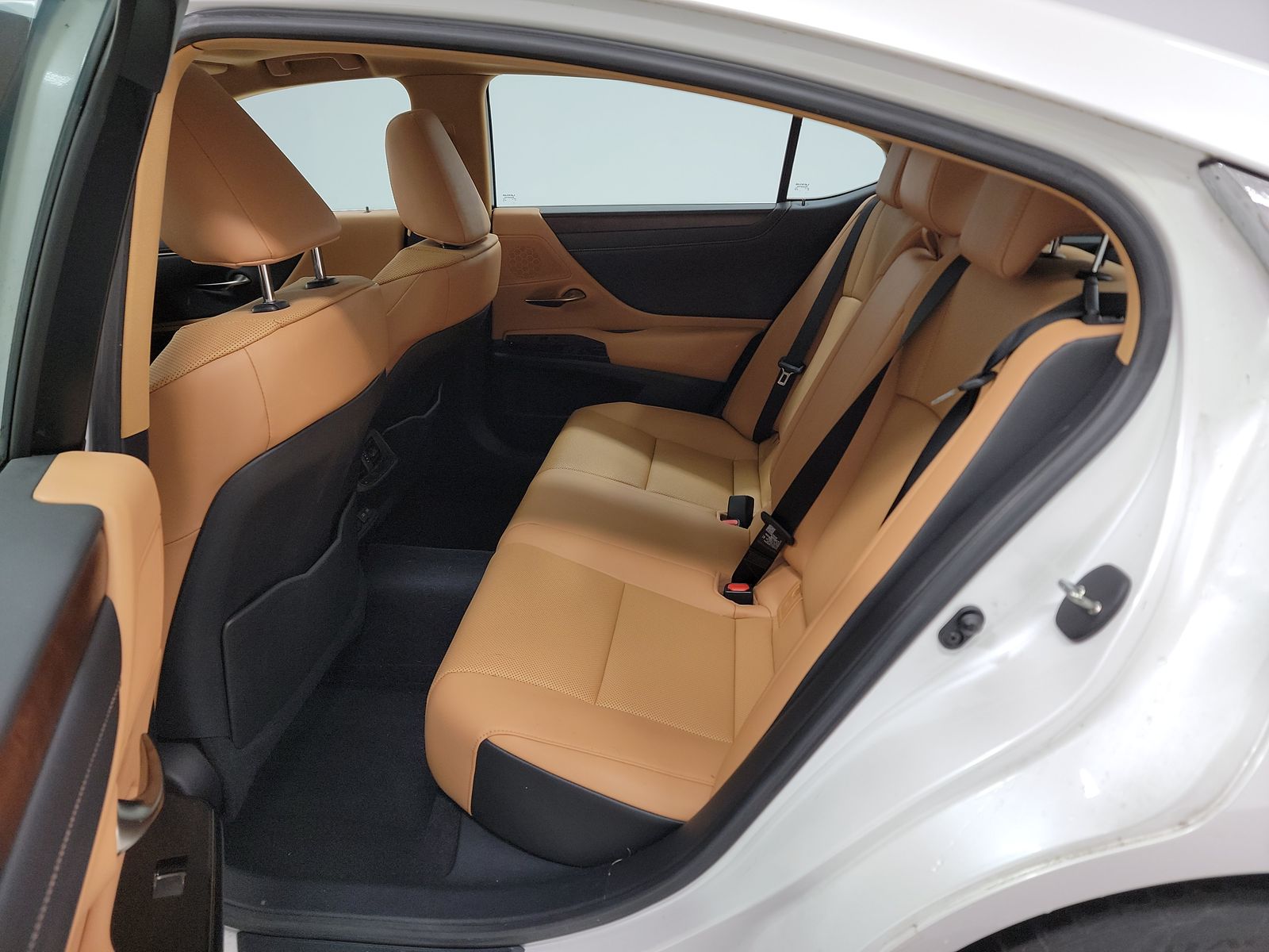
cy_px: 476
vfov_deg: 56.8
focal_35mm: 24
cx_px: 634
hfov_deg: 71.6
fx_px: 880
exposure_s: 1/59
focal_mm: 6.7
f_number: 1.8
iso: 88
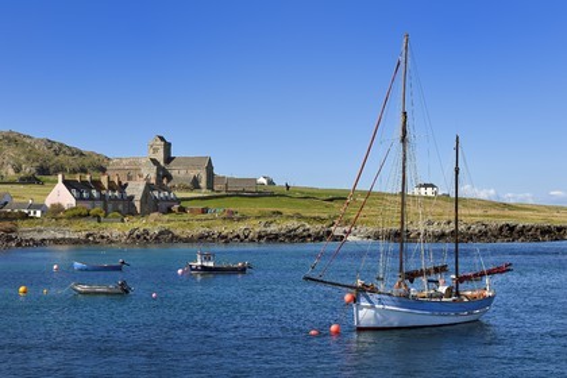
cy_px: 189
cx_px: 284
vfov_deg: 19.5
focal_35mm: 70
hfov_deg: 28.8
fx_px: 1102
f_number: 11
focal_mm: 70
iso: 200
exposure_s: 1/500
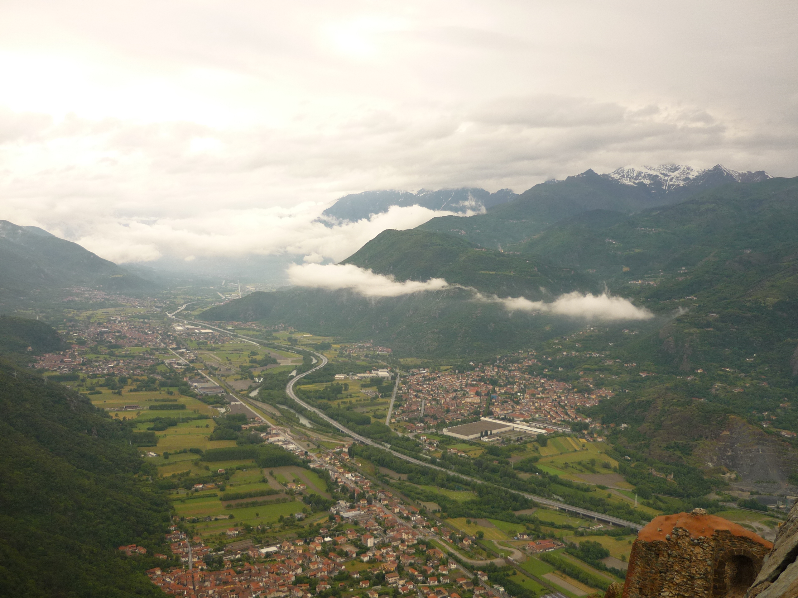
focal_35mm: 33
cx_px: 399
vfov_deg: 42.9
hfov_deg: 55.4
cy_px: 299
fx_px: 761
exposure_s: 1/800
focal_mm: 5.5
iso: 100
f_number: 2.8
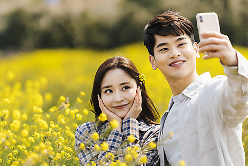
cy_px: 94
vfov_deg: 6.1
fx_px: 1558
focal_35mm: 226
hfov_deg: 9.1
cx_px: 121
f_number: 2.8
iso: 100
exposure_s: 1/1250
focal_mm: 175
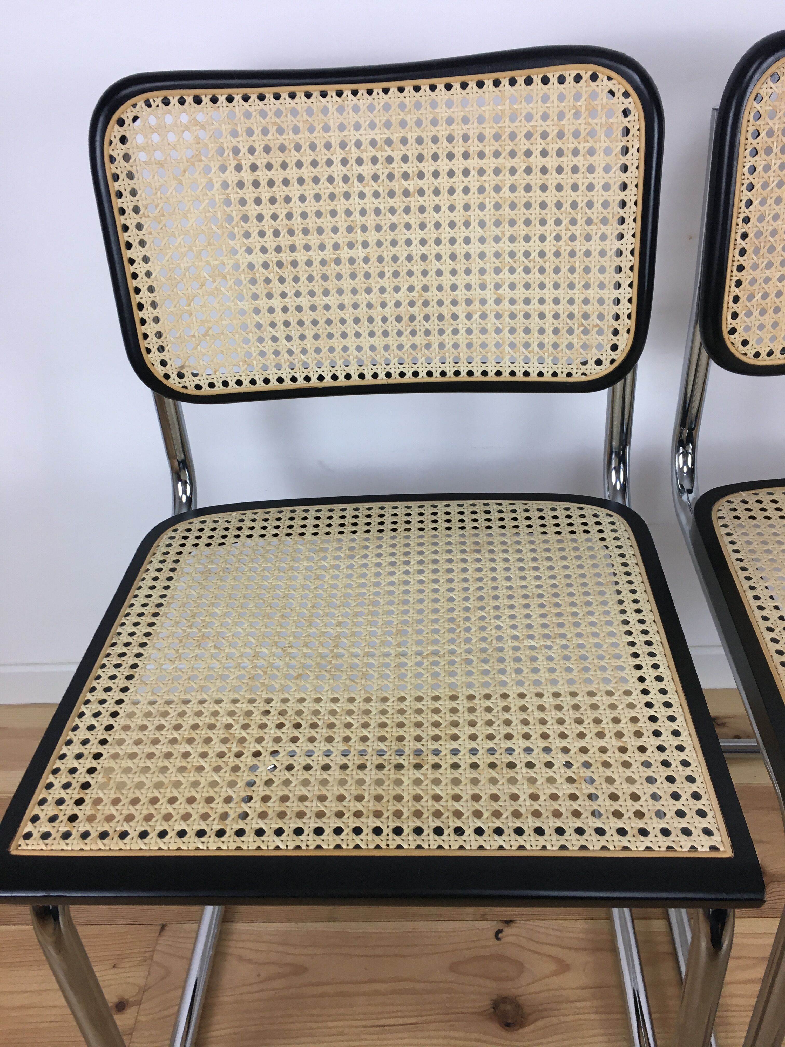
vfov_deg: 61.7
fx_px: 877
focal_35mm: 29
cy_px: 524
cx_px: 392
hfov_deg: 48.2
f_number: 2.2
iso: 25
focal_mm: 4.15
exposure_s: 1/33
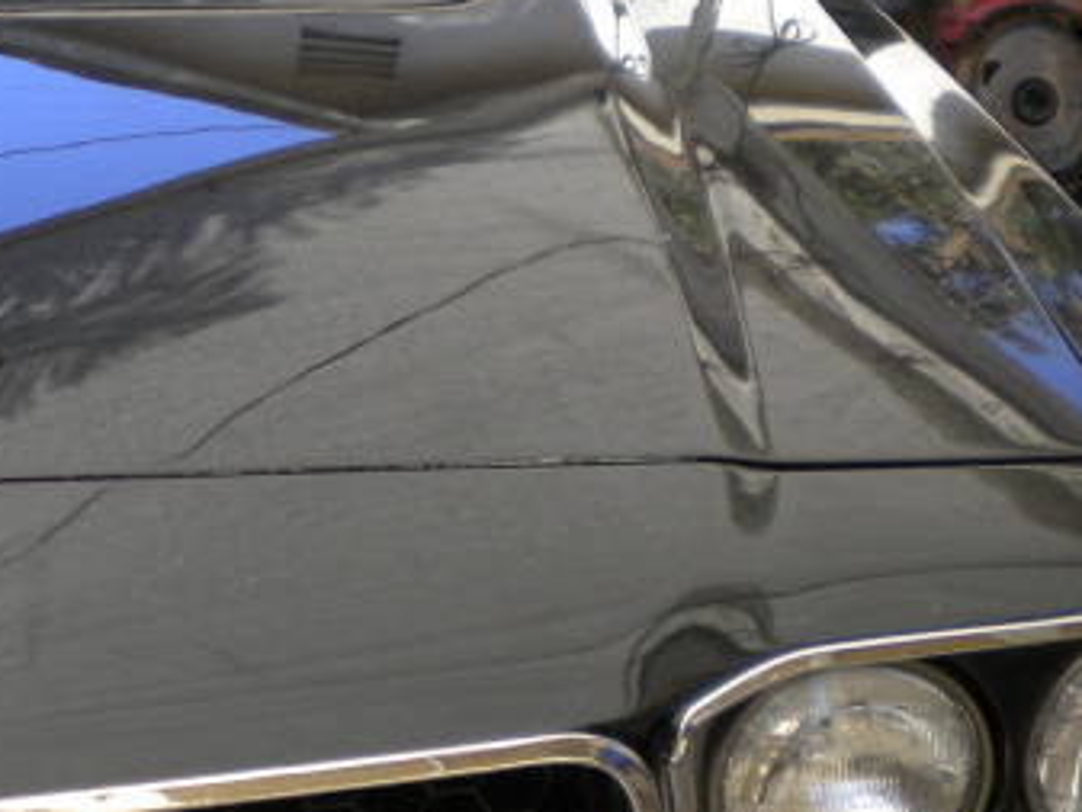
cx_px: -125
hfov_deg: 22.2
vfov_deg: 17.6
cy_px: 154
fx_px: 2595
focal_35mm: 83
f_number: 3.1
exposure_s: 1/200
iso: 80
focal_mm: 6.3
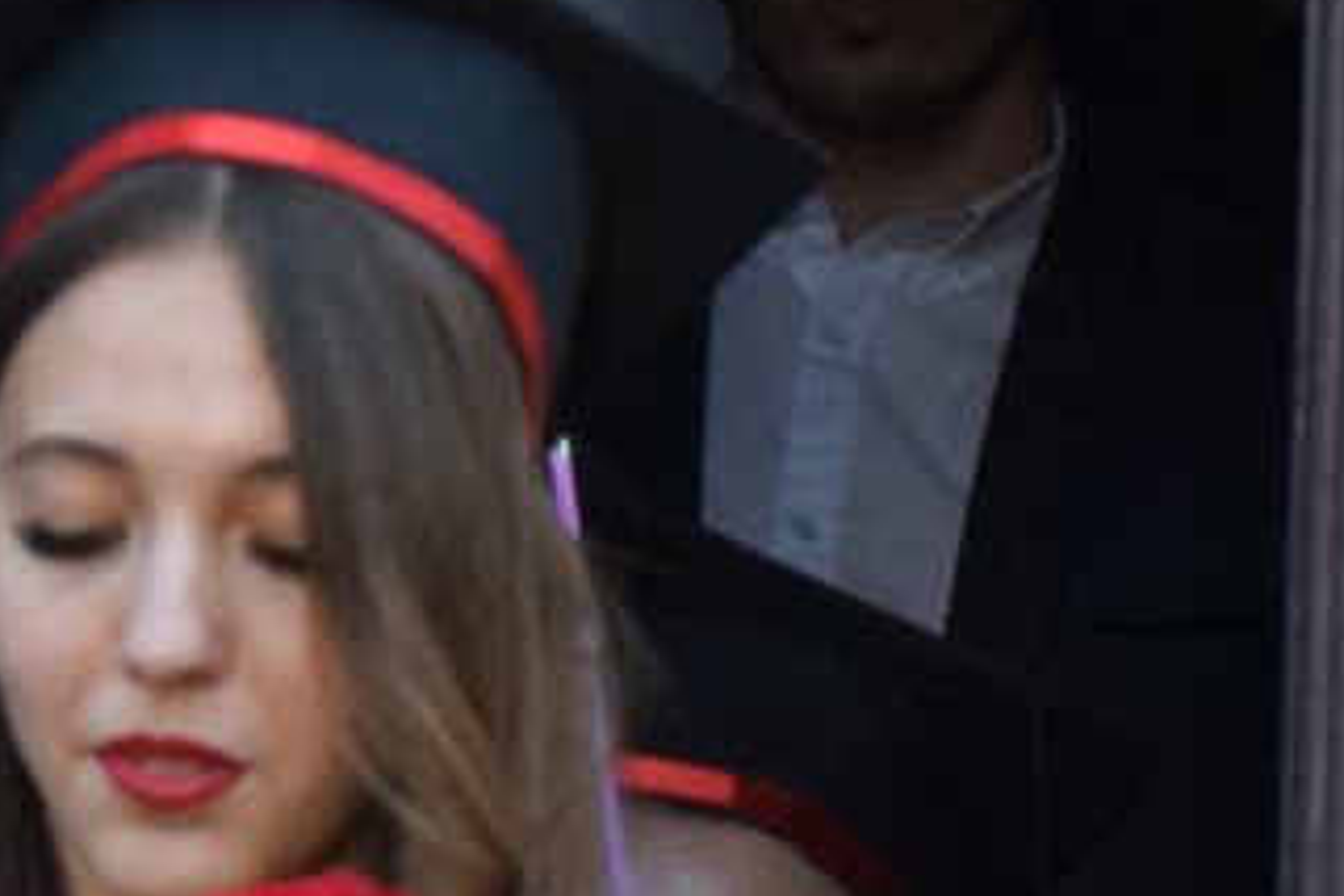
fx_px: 44685
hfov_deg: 1.7
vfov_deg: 1.1
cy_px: 932
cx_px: -1218
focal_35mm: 1197
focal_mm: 100
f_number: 4.5
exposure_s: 1/500
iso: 1250
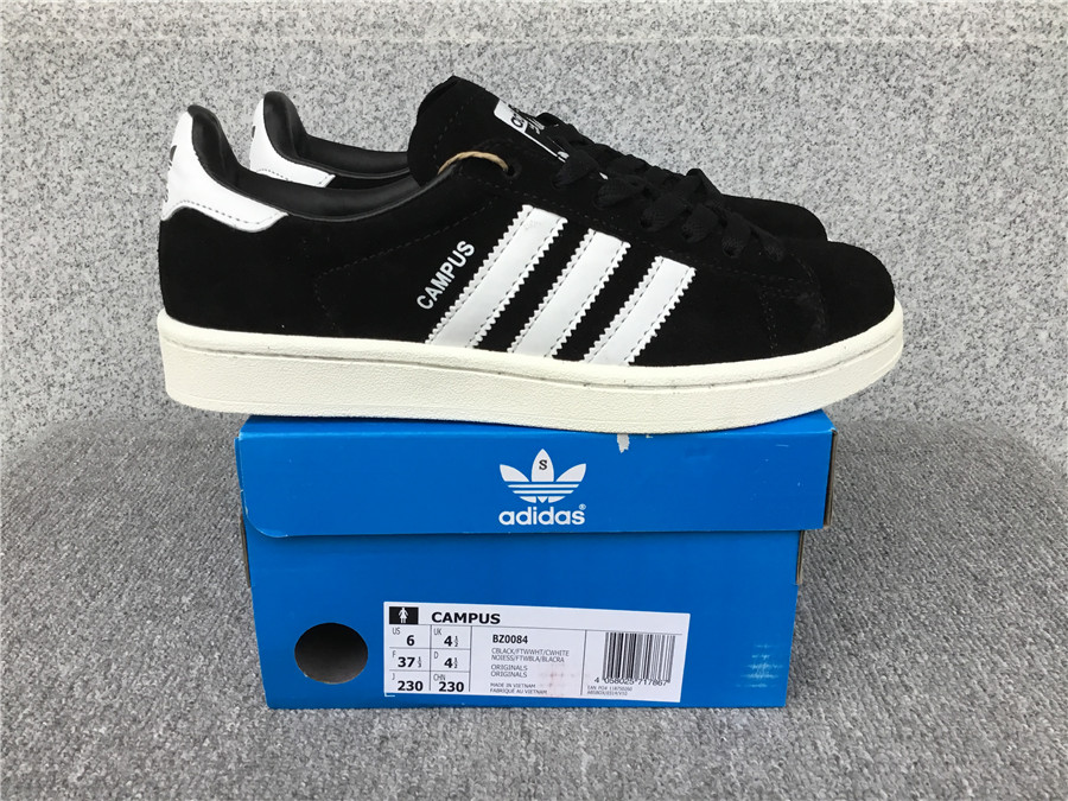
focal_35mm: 31
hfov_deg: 58.4
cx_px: 534
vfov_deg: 45.4
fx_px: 956
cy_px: 400
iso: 40
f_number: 2.4
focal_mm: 3.3
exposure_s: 1/33
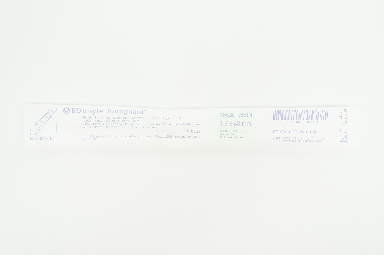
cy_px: 128
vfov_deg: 34.1
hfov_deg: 49.6
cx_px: 192
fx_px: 416
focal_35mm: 39
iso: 400
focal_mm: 26
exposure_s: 1/15
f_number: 9
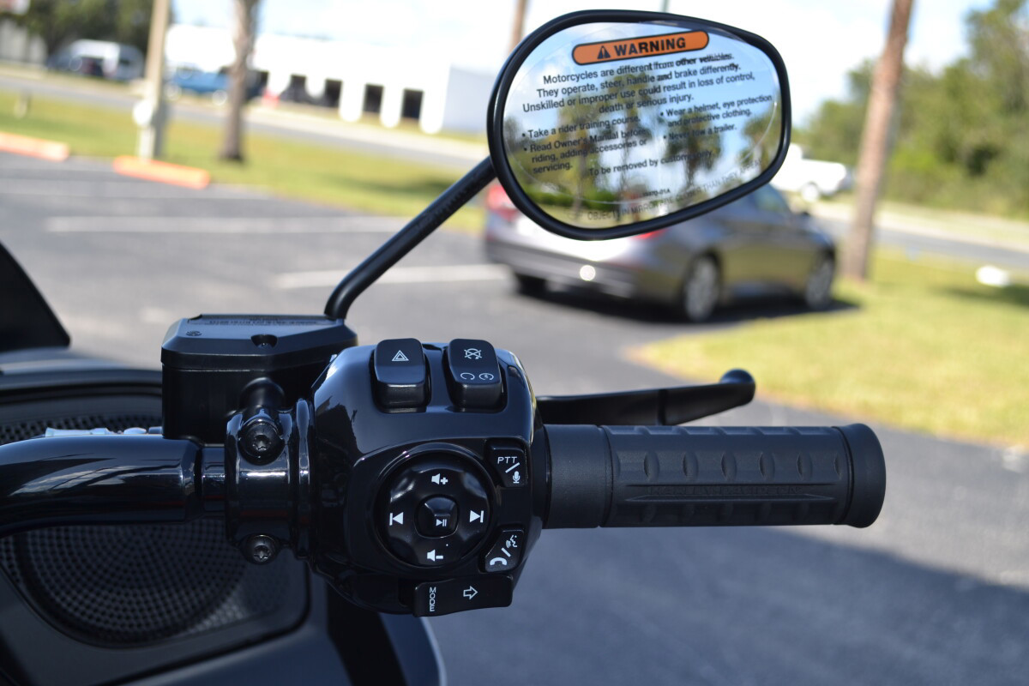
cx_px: 514
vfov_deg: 29.9
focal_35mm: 45
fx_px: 1286
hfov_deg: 43.6
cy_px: 343
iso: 100
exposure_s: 1/200
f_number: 5
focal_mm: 30
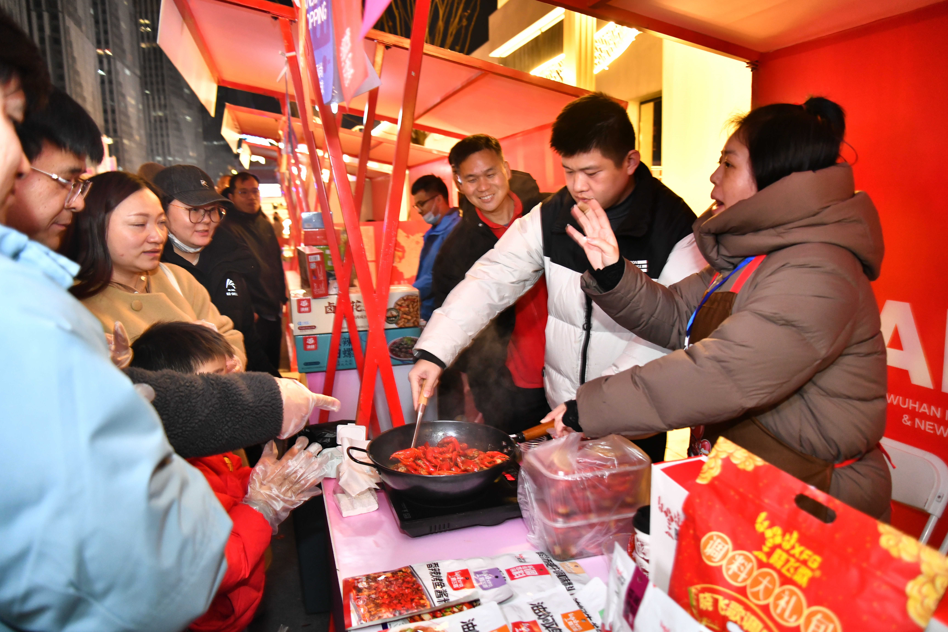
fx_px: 632
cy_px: 316
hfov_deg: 73.7
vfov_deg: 53.1
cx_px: 474
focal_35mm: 24
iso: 2000
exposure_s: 1/50
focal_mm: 24
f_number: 4
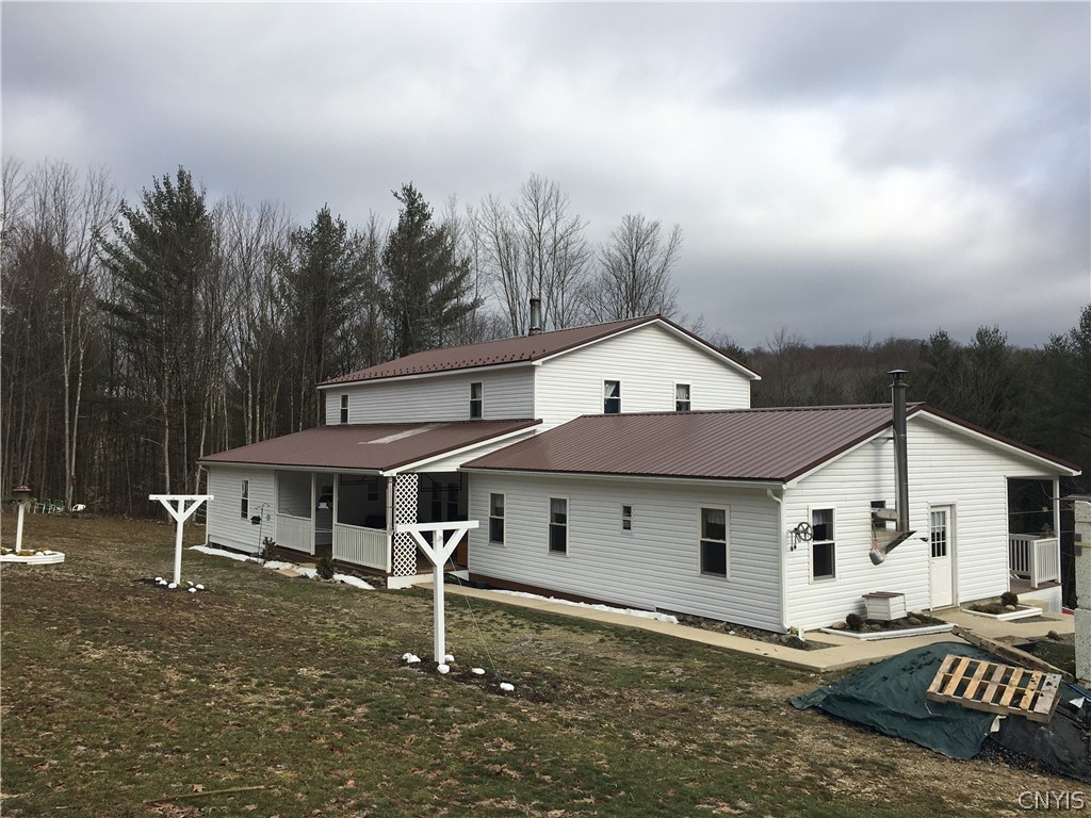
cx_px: 546
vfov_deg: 48.2
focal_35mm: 29
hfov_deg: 61.7
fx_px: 914
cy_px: 409
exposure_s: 1/1040
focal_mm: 4.15
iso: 25
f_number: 2.2
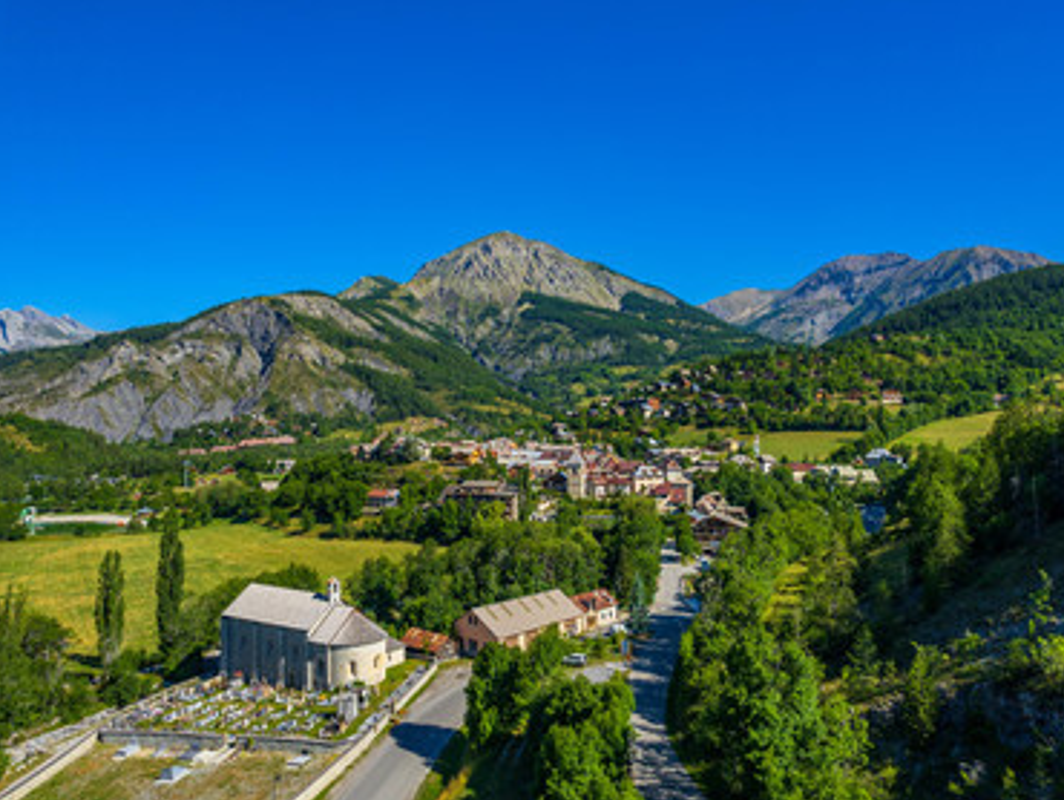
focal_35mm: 24
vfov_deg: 56.9
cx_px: 569
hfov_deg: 71.5
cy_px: 400
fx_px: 738
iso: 100
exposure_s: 1/2000
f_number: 2.8
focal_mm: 8.4
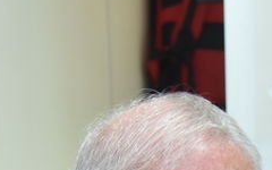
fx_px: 1542
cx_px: 253
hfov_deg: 10.0
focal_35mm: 208
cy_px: 408
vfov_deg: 6.0
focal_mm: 35
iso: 1600
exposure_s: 1/160
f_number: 4
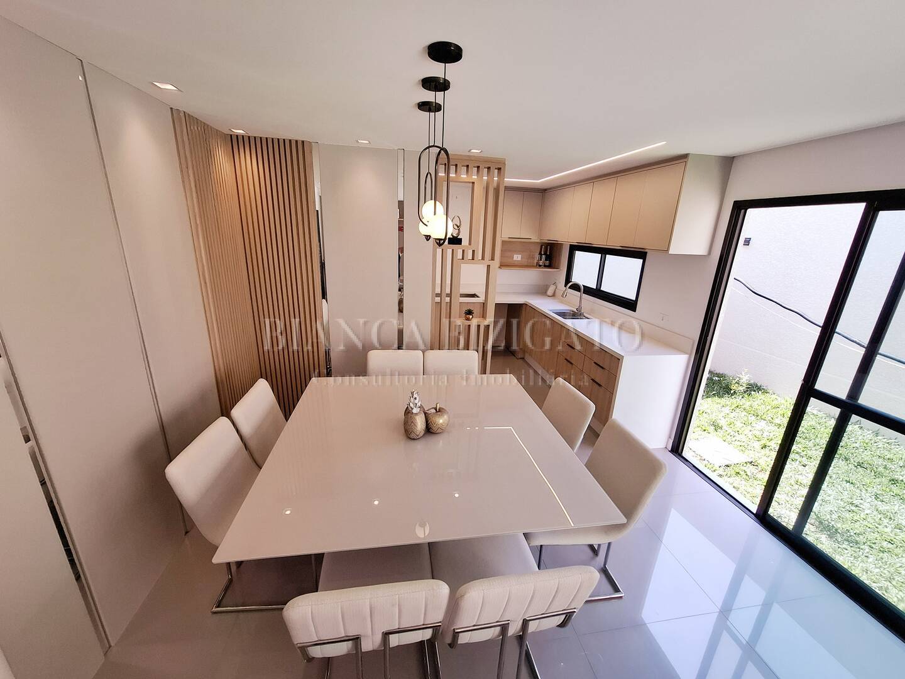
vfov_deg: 89.9
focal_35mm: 13
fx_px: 340
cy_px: 340
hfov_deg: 106.2
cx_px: 452
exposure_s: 1/120
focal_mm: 1.74
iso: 40
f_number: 2.2
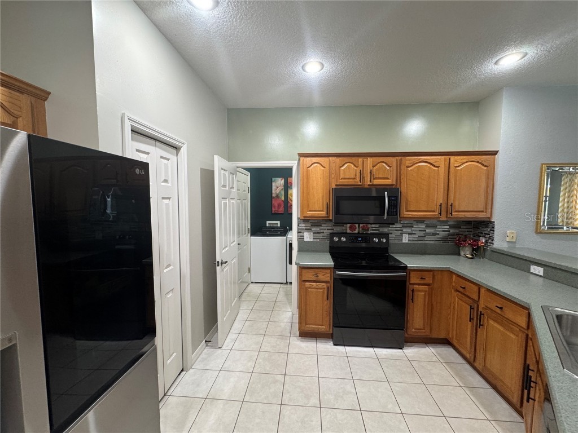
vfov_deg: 85.7
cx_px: 289
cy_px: 216
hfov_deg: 102.1
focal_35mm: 14
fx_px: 234
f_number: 2.2
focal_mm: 2.22
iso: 200
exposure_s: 1/60
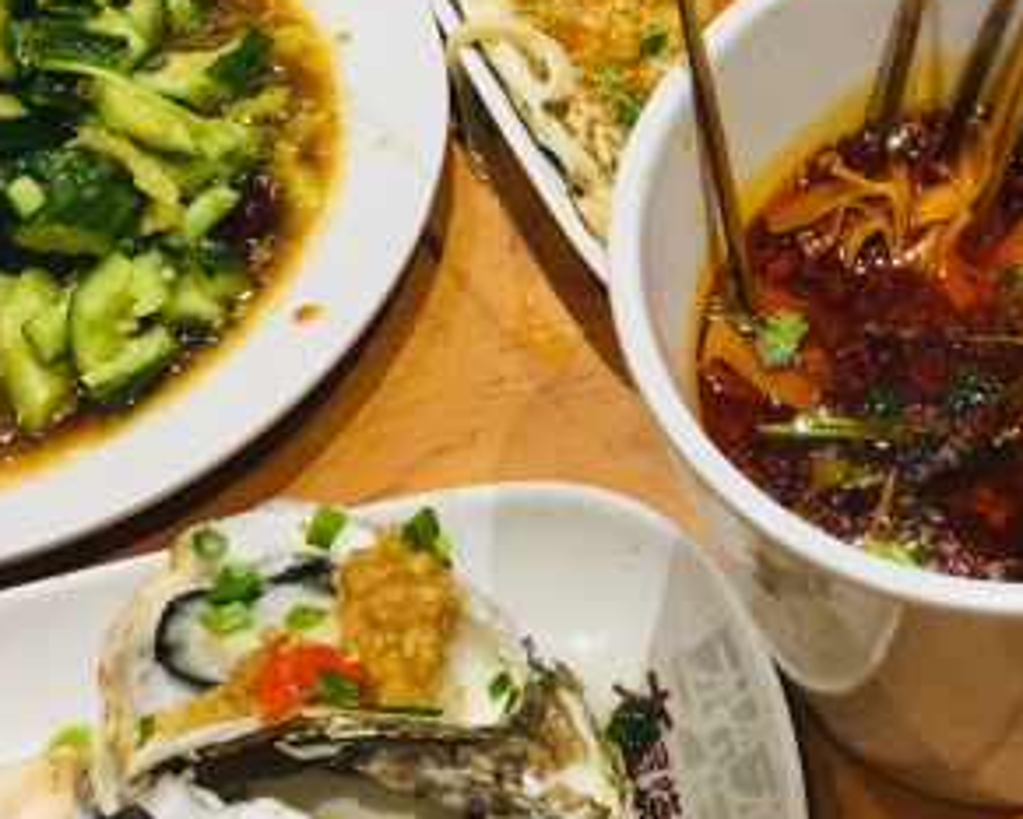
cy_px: 315
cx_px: 858
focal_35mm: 68
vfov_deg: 22.4
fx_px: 2060
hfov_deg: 27.2
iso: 50
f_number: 2.2
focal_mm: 4.15
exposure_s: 1/33
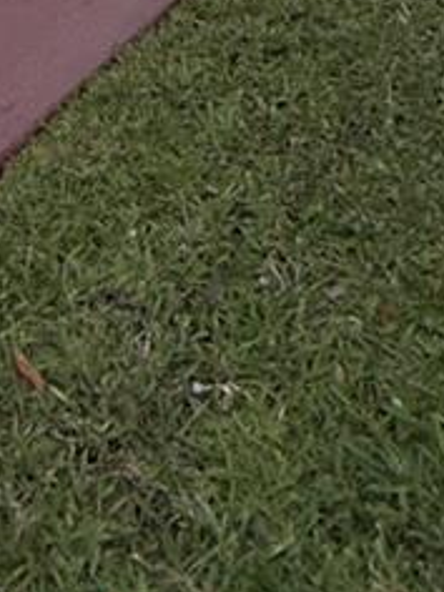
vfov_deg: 16.5
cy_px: -579
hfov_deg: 14.8
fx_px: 1556
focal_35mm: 91
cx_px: -263
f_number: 2.2
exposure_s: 1/1613
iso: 16
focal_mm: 2.22
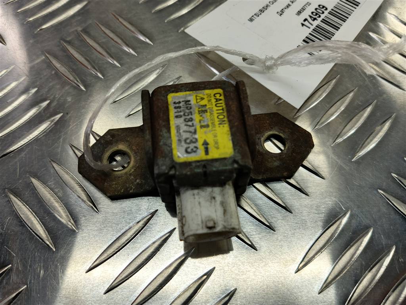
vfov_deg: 51.4
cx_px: 203
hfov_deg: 65.3
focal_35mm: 27
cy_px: 152
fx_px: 317
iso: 113
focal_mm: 4.11
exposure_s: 1/66.7
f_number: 1.6
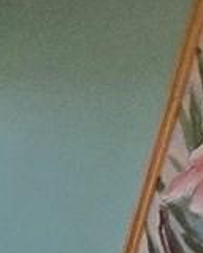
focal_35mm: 127
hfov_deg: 6.3
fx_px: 954
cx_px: -829
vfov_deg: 13.0
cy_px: 514
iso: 250
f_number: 2.2
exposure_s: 1/60
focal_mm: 1.7
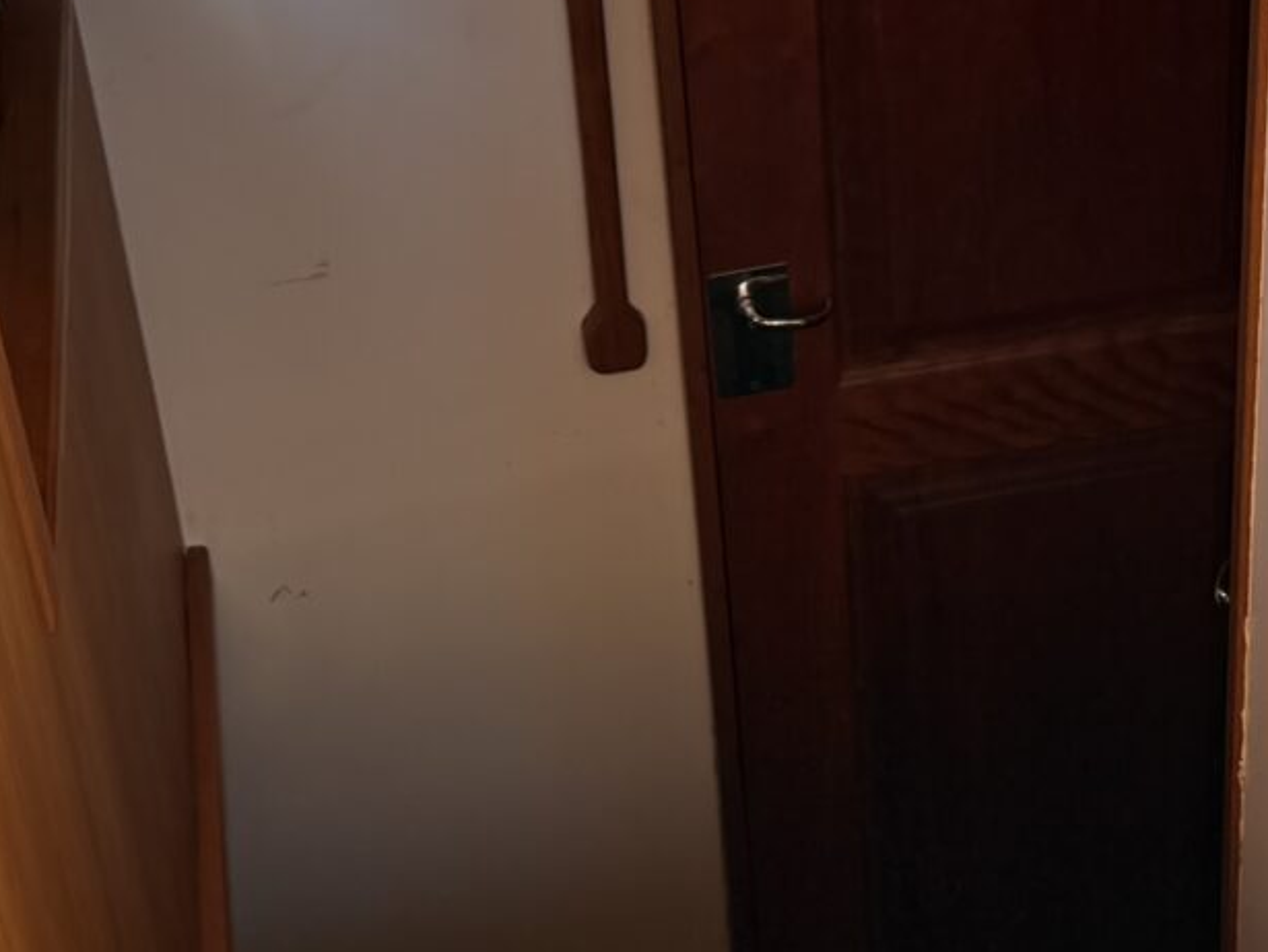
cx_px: 932
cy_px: 194
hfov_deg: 24.8
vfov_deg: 18.7
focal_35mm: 78
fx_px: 2859
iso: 125
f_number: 1.78
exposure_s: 1/243
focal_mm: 6.76
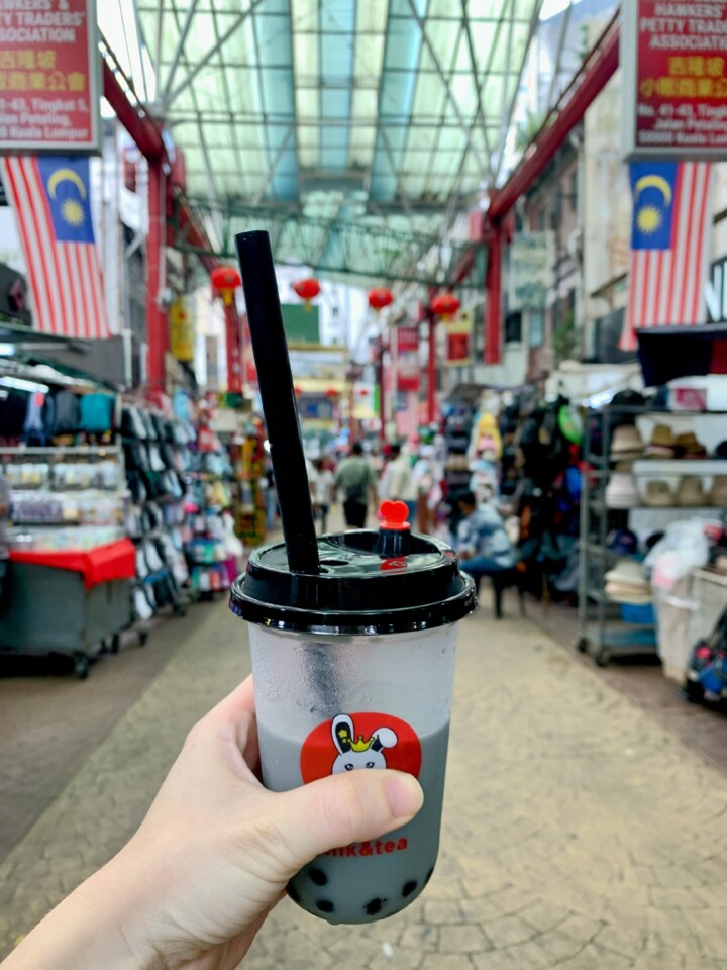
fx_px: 728
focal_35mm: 26
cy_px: 485
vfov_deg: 67.3
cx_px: 364
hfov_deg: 53.1
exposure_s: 1/121
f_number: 1.8
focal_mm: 4.25
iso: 80
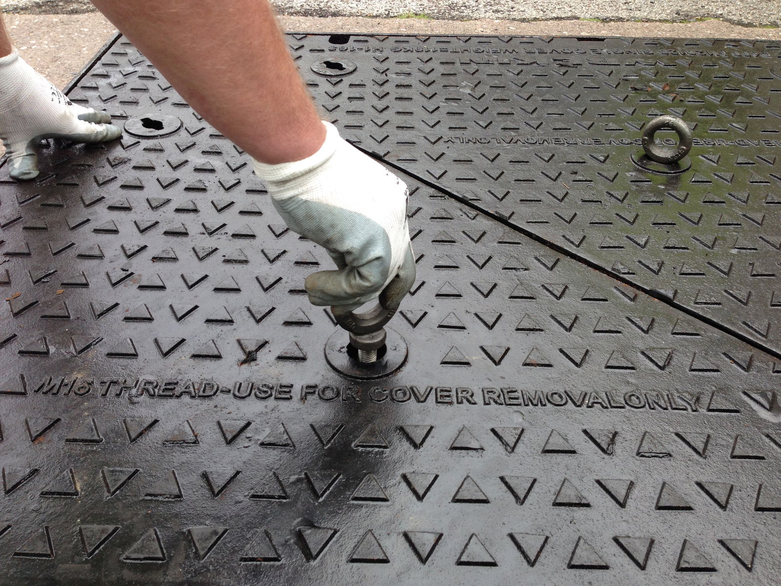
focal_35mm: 33
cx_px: 390
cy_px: 293
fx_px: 745
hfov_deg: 55.4
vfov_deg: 42.9
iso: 50
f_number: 2.4
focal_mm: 4.12
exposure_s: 1/164
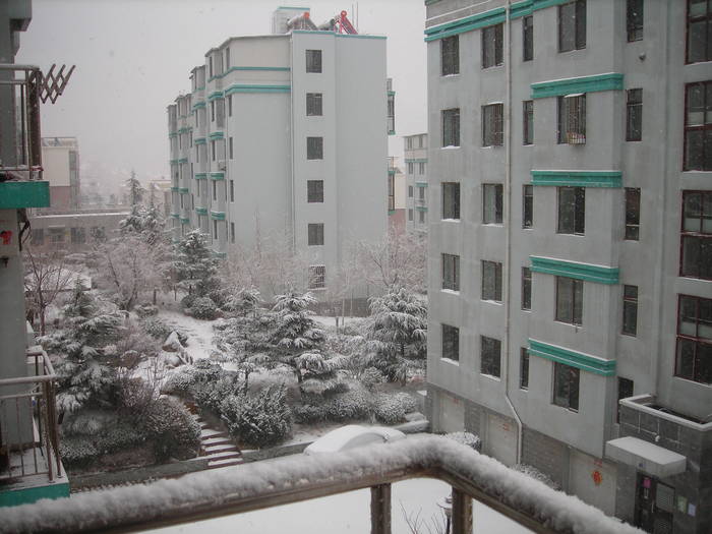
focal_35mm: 38
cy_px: 267
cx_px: 356
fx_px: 782
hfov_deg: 49.0
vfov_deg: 37.7
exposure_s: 1/166
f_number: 3.2
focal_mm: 6.3
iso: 50
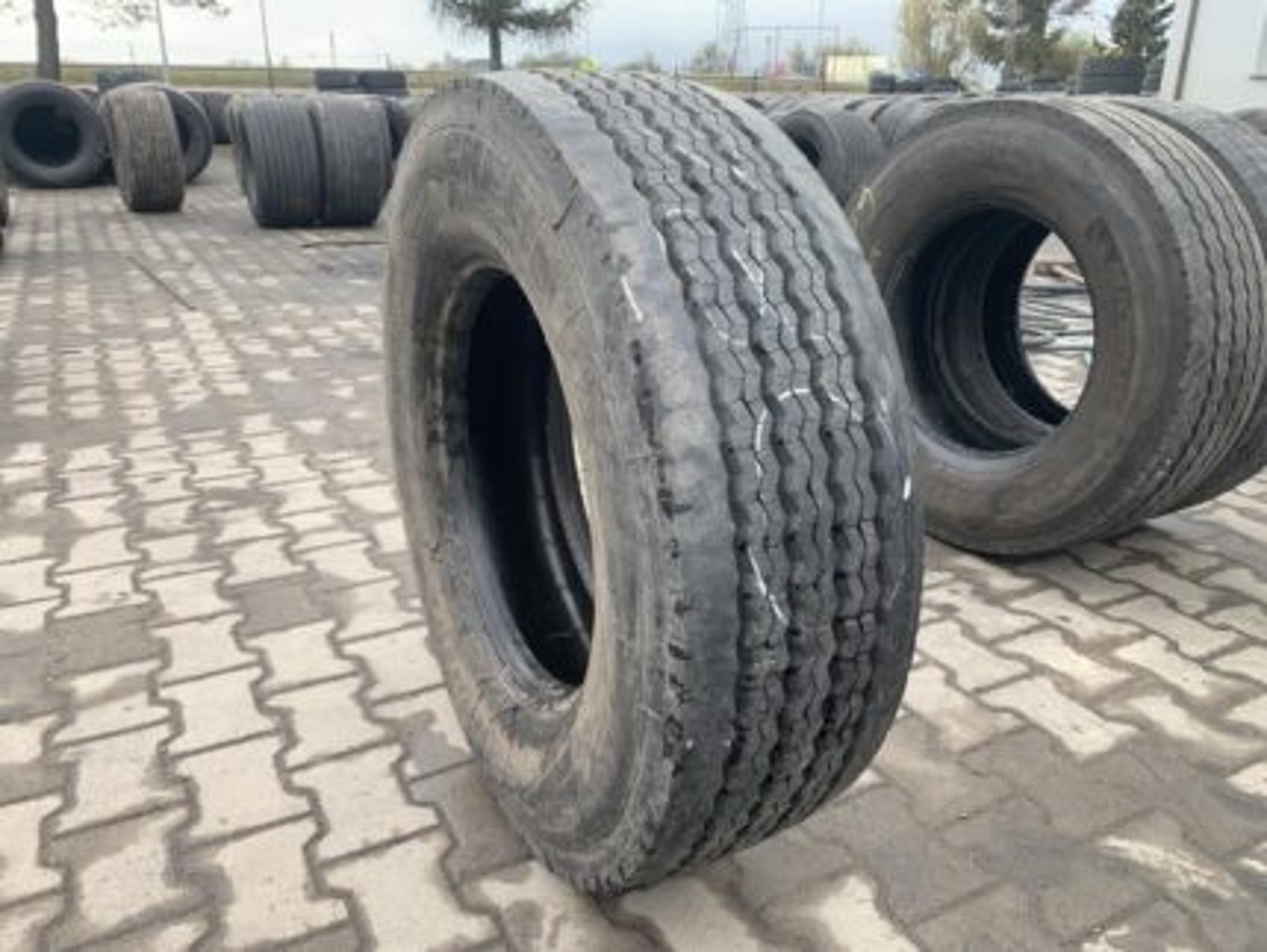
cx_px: 634
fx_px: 952
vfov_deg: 53.1
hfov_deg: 67.3
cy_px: 476
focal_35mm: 26
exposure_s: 1/125
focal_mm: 4.25
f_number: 1.8
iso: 25
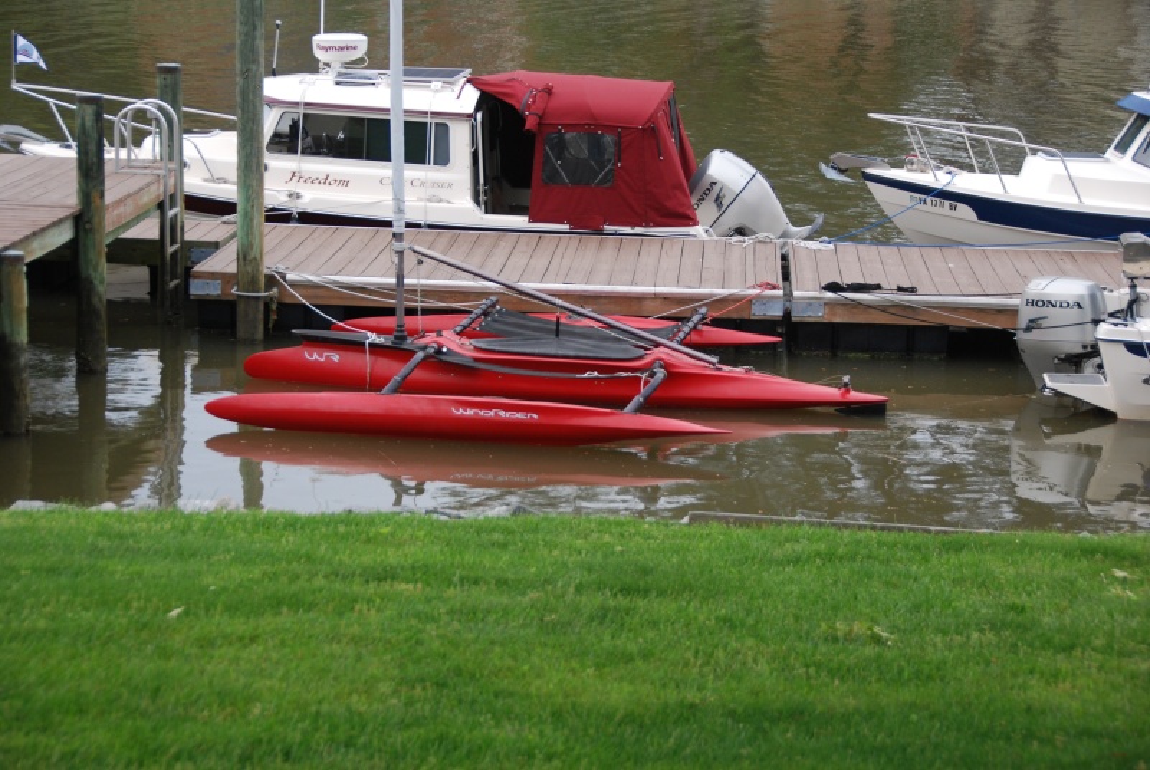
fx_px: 2687
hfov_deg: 24.2
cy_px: 385
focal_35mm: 84
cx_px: 575
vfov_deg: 16.3
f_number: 5
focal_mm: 56
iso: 360
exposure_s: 1/125
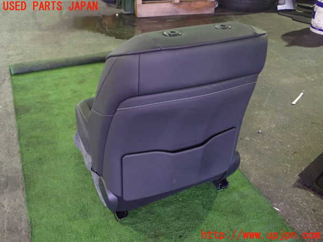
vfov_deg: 37.7
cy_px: 121
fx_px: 355
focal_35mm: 38
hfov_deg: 49.0
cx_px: 162
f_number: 2.7
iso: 800
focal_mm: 6.83
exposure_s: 1/13
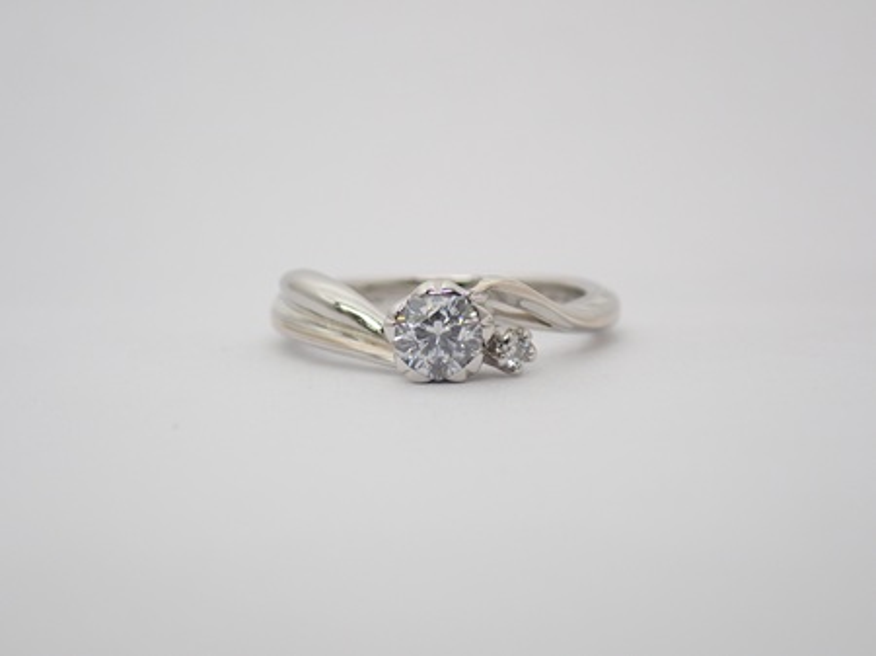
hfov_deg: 23.8
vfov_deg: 18.0
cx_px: 438
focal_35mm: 82
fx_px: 2074
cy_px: 328
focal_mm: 14.62
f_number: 4.3
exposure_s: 1/125
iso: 200
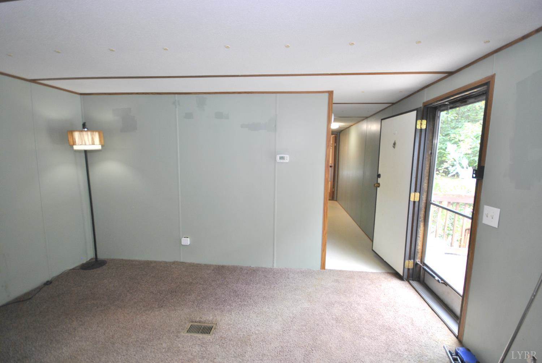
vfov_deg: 77.5
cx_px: 271
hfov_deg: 100.3
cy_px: 182
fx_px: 226
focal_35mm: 15
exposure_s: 1/30
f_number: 4
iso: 220
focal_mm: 10
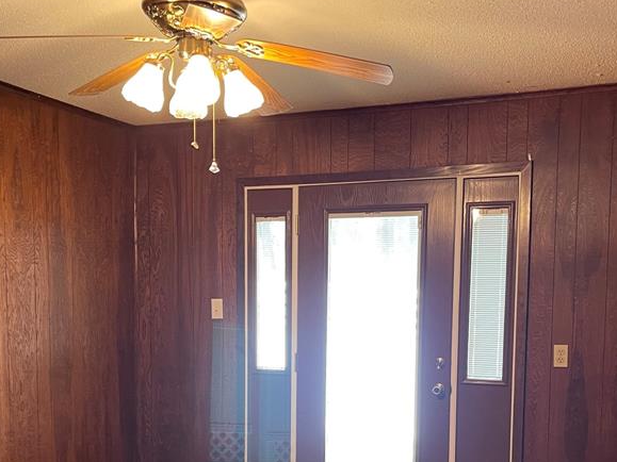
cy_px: 382
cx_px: 315
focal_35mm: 46
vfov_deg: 30.6
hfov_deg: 41.2
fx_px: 820
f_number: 1.6
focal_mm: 5.1
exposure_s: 1/60
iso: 250
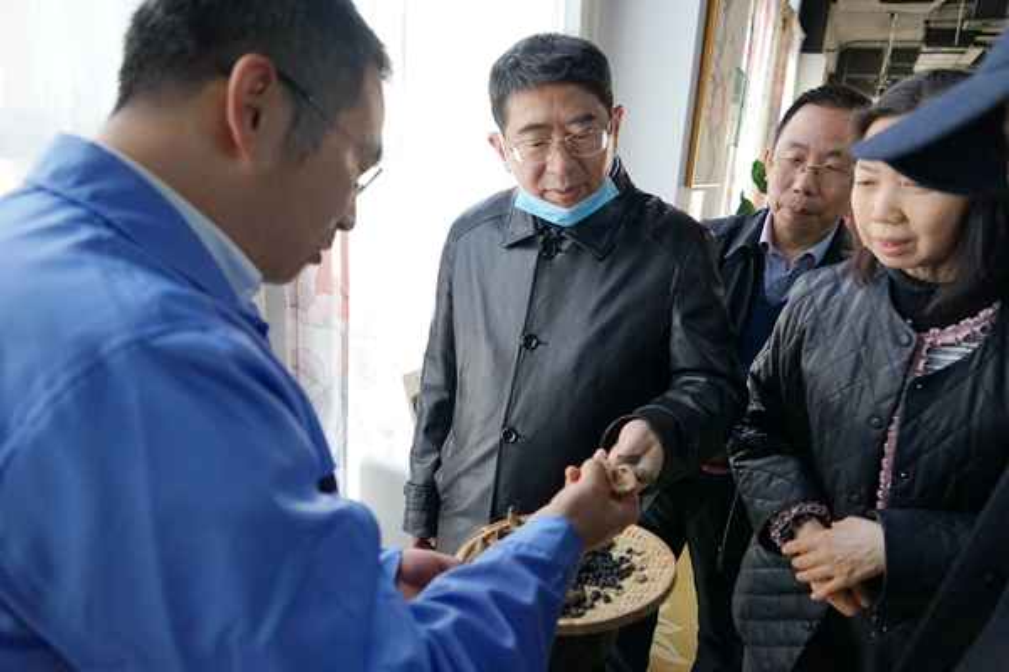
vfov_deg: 53.1
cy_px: 336
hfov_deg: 73.7
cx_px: 504
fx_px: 673
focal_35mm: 24
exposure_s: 1/160
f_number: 4
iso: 2000
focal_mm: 24
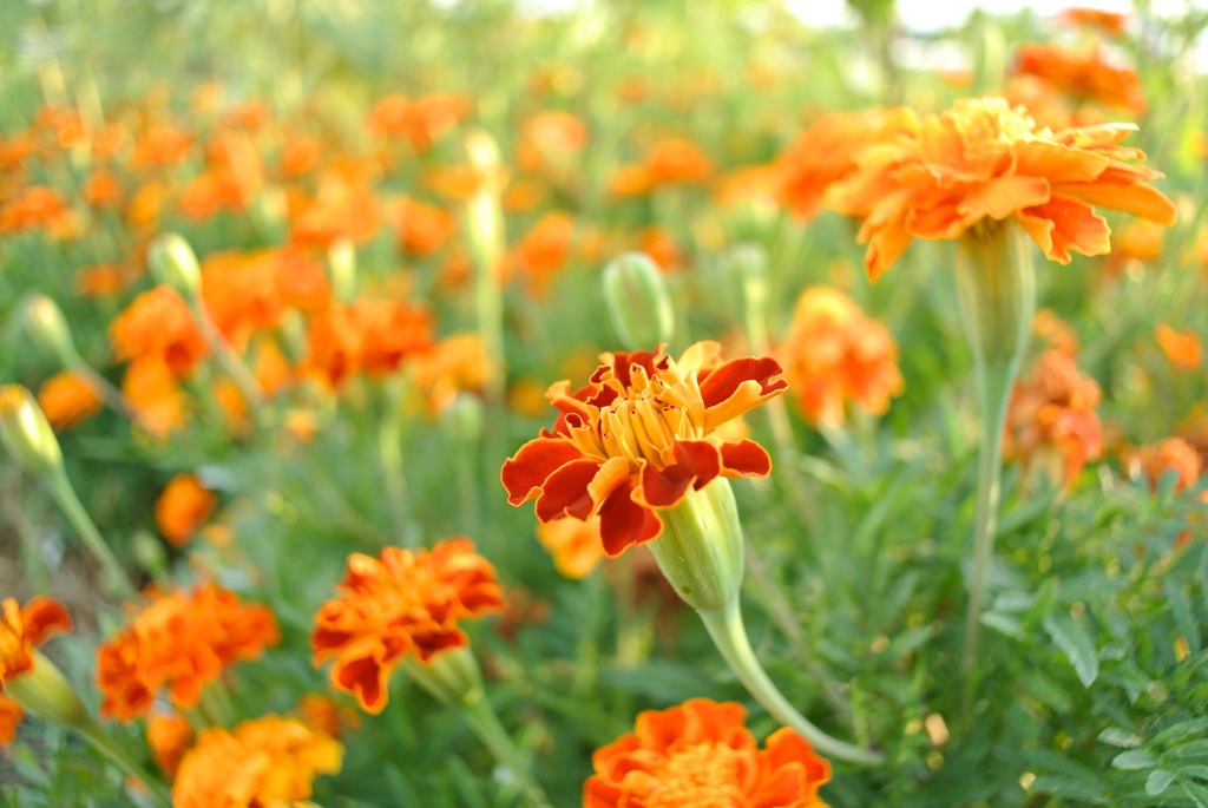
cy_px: 404
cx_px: 604
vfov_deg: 48.0
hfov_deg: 67.3
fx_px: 907
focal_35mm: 27
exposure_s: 1/125
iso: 100
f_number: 2.8
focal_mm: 10
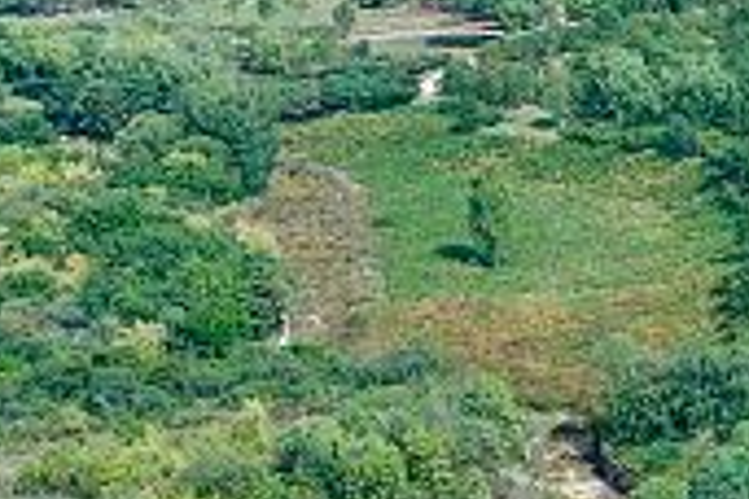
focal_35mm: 197
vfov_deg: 6.9
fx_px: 4098
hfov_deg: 9.2
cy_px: 744
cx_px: 1857
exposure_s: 1/1000
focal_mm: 10.26
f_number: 5.6
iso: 200
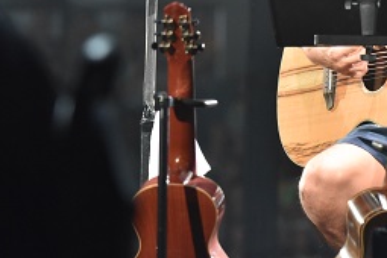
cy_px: 3
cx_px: 319
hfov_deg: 4.4
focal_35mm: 470
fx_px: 5052
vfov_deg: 2.9
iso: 3200
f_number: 5.6
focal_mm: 200
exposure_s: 1/400
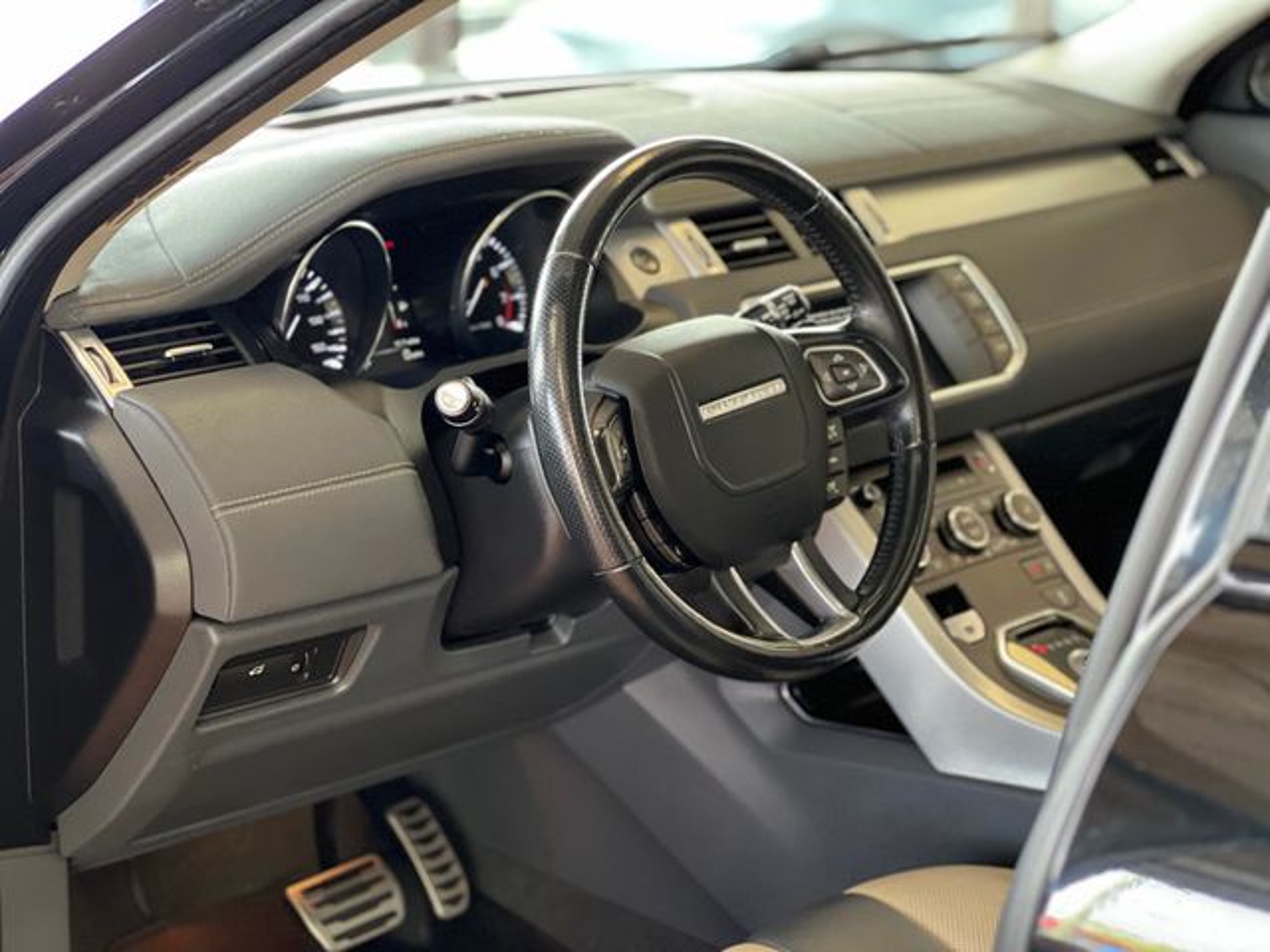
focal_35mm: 77
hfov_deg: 25.3
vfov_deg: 19.1
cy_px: 476
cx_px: 635
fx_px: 2825
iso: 320
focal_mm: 9
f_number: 2.8
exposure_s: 1/40
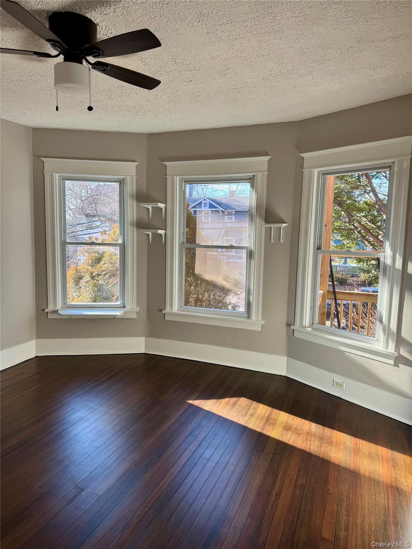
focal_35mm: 24
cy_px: 274
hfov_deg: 56.8
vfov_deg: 71.6
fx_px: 381
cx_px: 206
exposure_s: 1/128
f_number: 1.78
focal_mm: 6.76
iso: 50
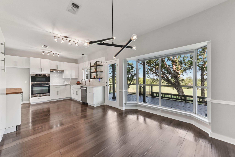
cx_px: 118
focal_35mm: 14
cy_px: 78
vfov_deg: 81.2
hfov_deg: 104.2
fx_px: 91
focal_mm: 14
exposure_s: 1/8
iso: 100
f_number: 8
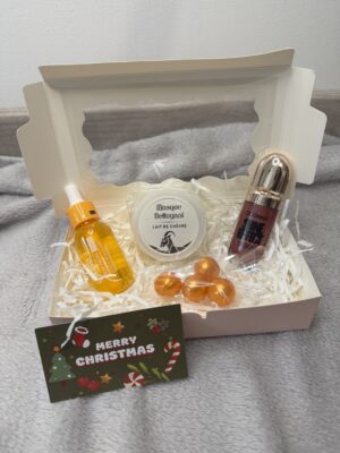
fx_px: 314
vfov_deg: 71.6
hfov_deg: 56.8
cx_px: 170
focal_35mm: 24
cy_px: 226
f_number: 1.78
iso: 200
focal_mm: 6.76
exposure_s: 1/97
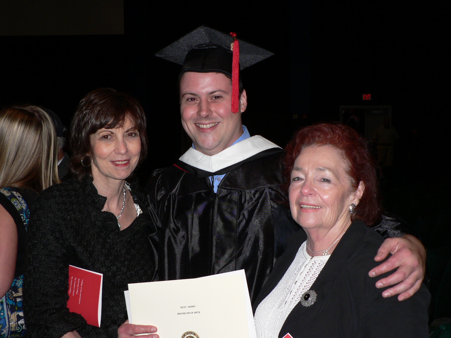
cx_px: 226
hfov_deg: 35.5
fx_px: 704
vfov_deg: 27.0
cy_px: 169
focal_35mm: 54
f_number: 2.8
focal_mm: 8.9
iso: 100
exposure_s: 1/60
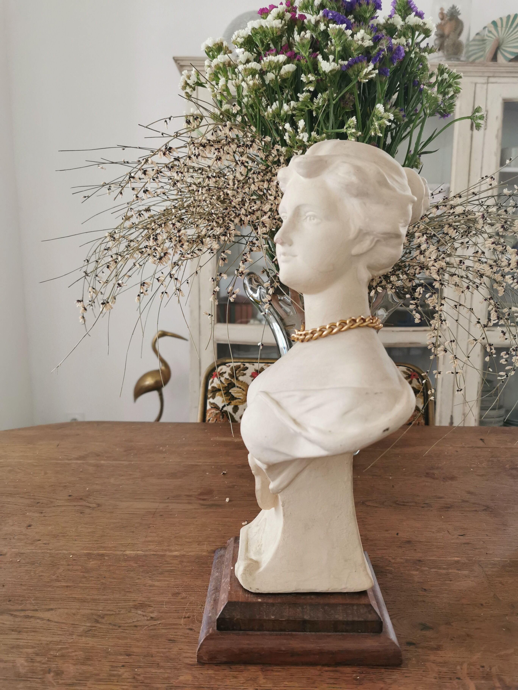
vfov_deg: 65.3
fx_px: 539
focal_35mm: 27
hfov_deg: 51.4
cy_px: 345
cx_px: 259
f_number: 1.6
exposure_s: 1/100
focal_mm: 5.56
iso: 160
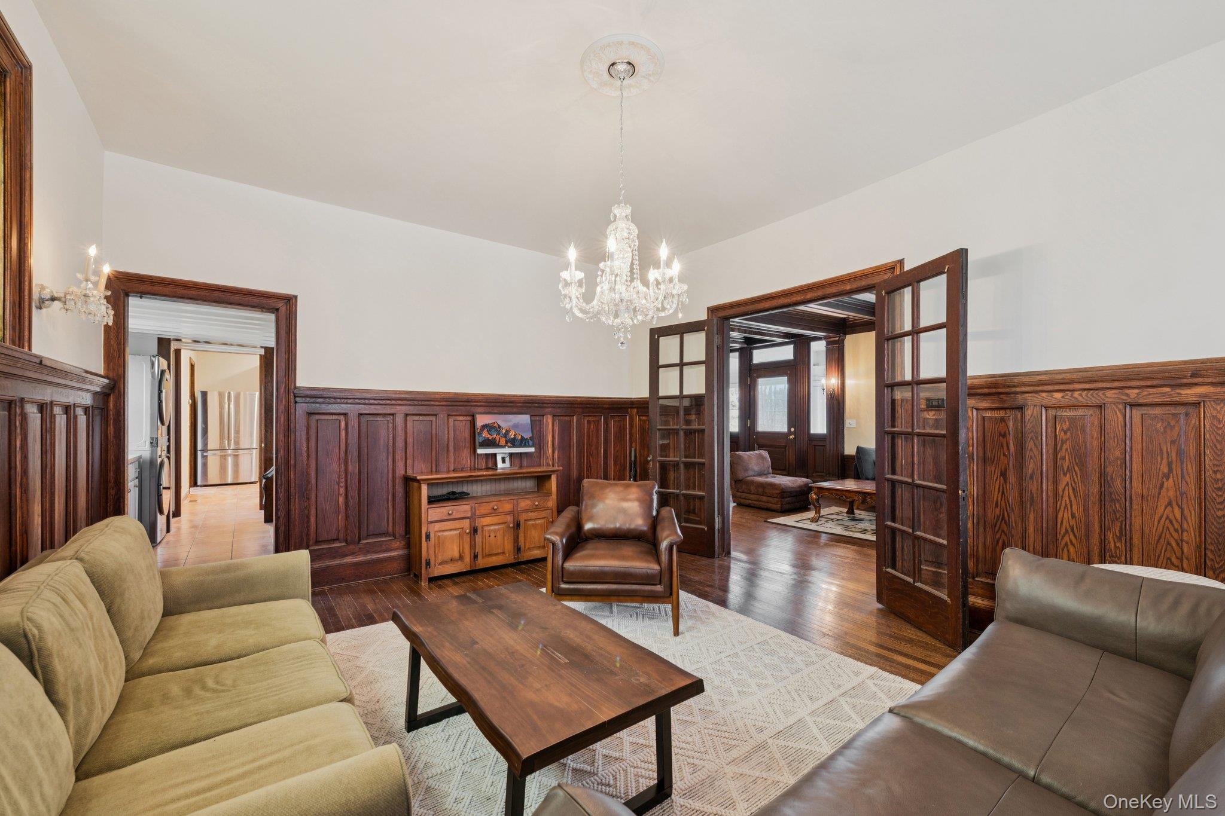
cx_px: 612
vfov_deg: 81.2
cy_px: 408
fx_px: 476
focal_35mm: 14
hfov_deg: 104.3
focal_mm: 14
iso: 500
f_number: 7.1
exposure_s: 1/5
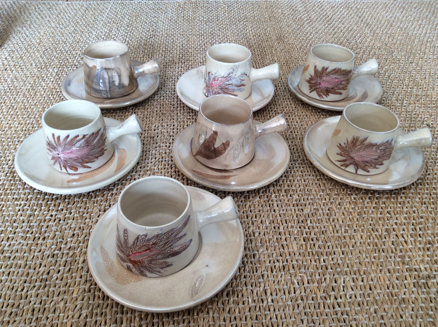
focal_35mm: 32
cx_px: 219
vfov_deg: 44.1
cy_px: 164
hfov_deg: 56.9
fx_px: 404
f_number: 2.4
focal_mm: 3.3
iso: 50
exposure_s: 1/50
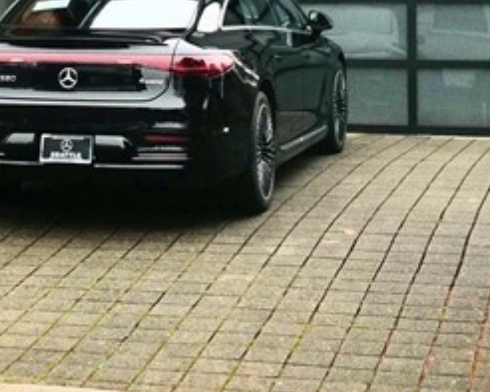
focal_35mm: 120
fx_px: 1741
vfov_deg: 12.1
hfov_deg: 15.9
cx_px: 86
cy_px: -229
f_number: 8
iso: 1600
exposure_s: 1/800
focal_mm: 29
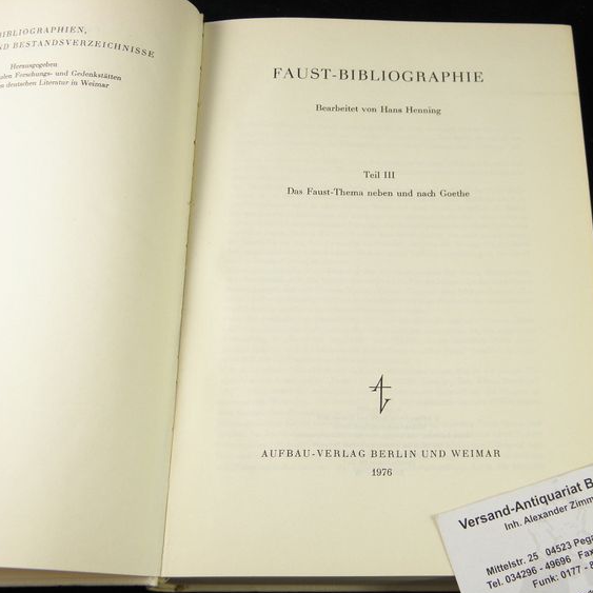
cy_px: 301
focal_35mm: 47
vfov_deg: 36.1
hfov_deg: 35.8
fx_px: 911
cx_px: 382
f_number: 3.8
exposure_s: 1/40
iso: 100
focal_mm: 7.1
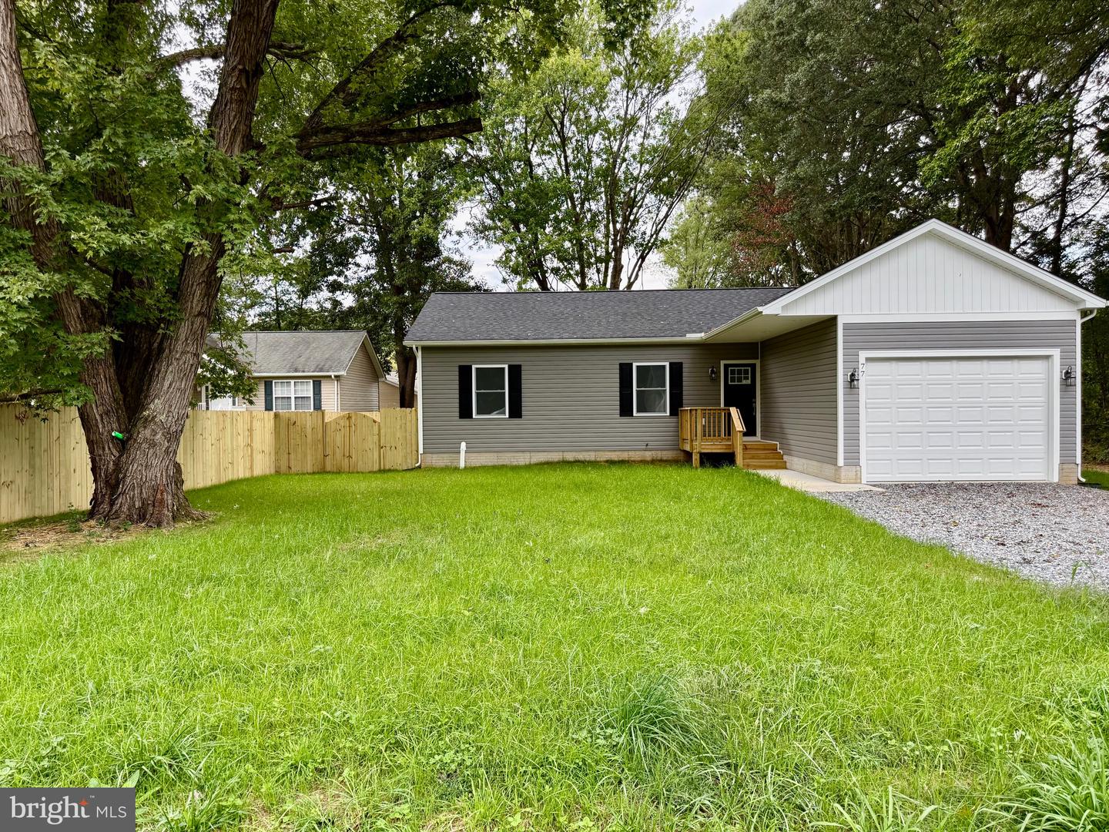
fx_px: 769
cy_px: 416
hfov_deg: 71.6
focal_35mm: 24
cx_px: 554
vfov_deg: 56.8
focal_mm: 6.76
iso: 100
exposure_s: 1/1005
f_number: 1.78
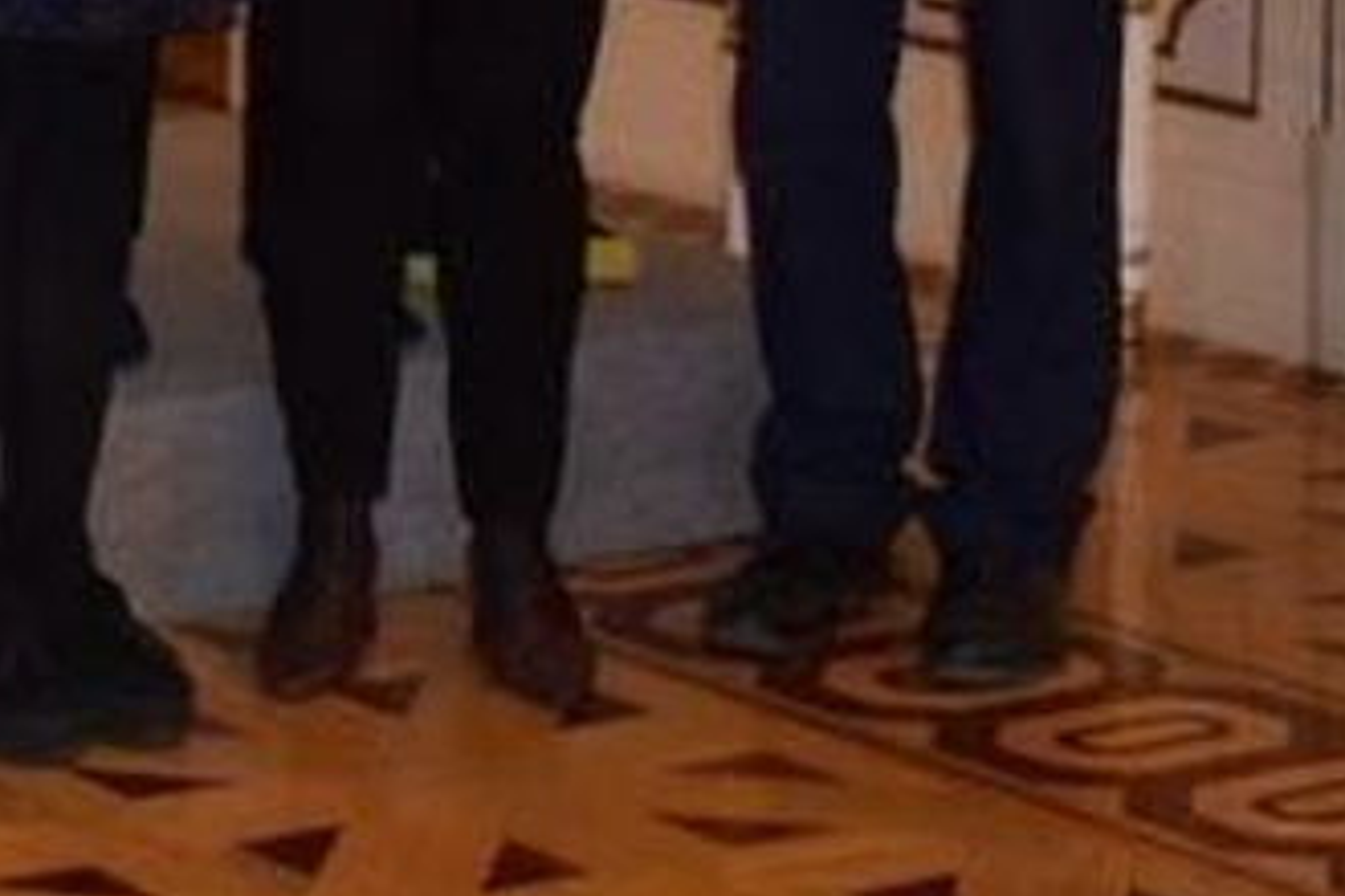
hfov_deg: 11.1
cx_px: -1353
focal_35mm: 167
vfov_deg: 8.0
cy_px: -540
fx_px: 6255
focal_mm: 23
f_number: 3.8
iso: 1000
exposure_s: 1/60
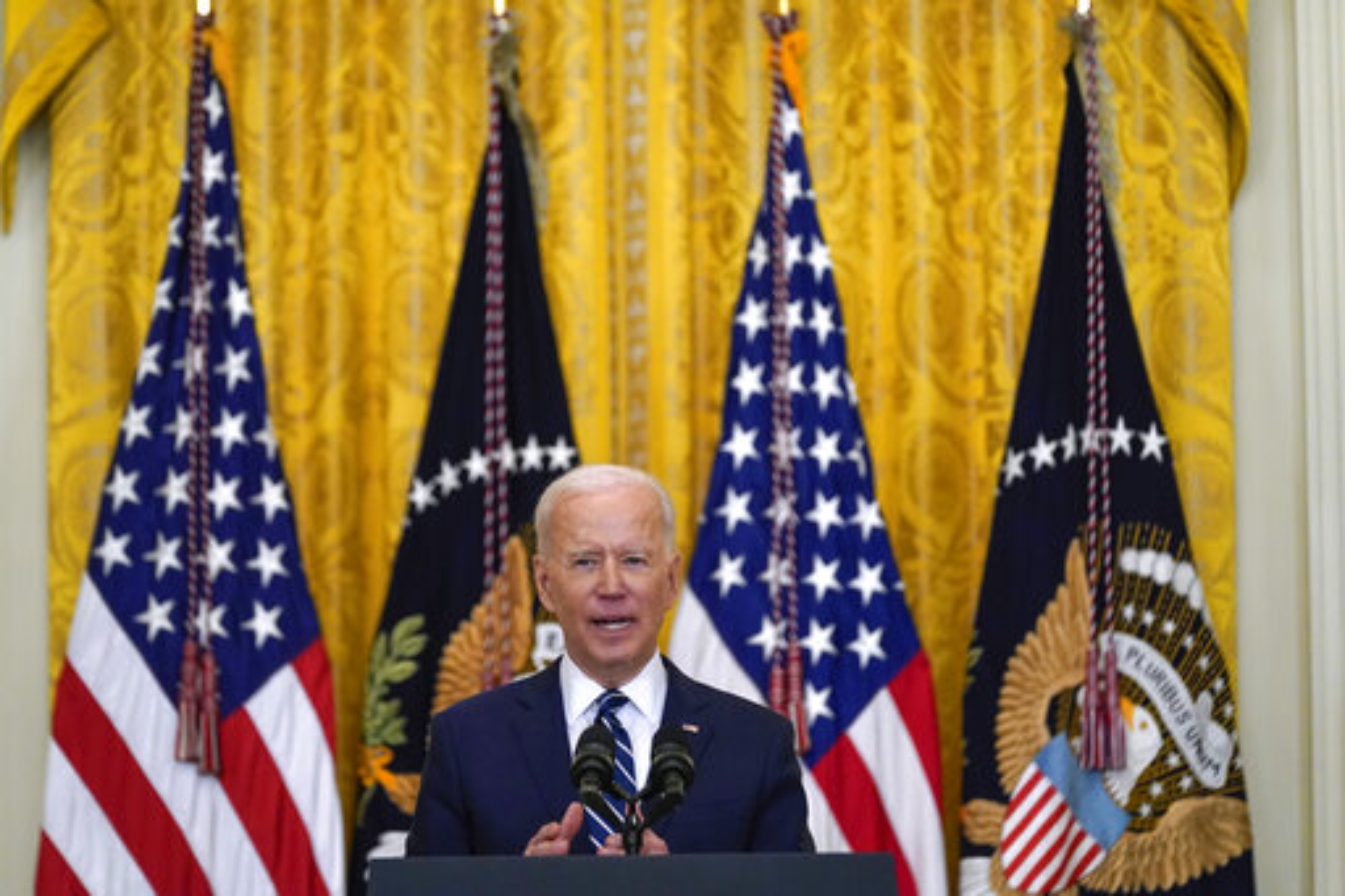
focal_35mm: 223
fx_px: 8328
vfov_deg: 6.2
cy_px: 448
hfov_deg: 9.2
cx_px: 672
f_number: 4
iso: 4000
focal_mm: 223
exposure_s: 1/320
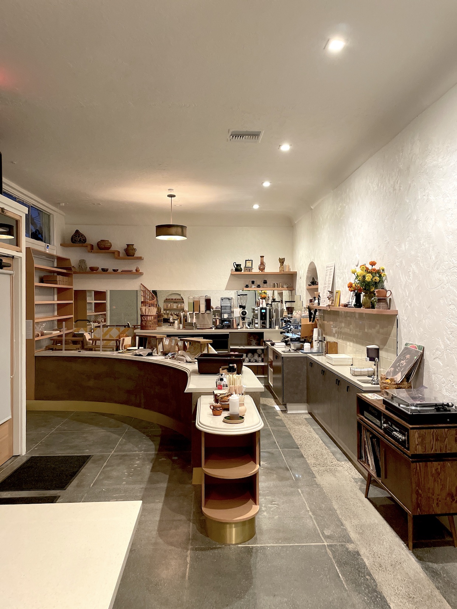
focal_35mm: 26
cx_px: 228
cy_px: 304
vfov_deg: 67.3
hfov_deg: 53.1
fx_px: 458
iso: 320
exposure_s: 1/60
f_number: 1.6
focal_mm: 4.2
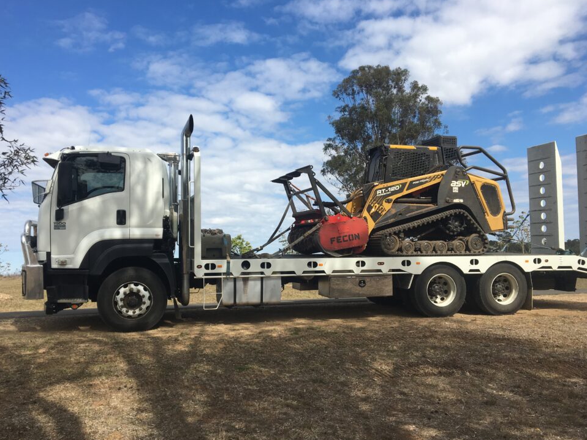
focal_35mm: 31
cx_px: 284
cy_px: 232
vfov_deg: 45.4
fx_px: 526
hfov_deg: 58.4
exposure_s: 1/1570
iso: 25
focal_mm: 4.15
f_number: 2.2
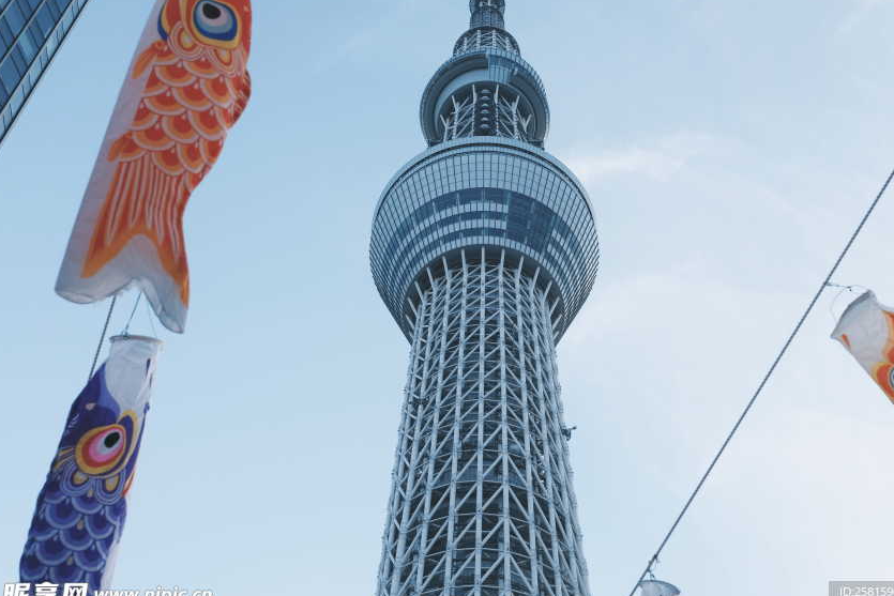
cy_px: 248
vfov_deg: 20.9
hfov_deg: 30.9
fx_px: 1614
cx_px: 534
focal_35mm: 65
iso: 200
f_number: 7.1
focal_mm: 35
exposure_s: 1/210
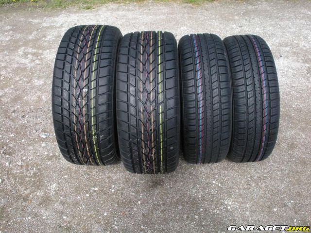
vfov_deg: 39.7
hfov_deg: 51.4
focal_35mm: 36
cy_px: 116
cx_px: 156
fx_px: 323
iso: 400
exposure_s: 1/722
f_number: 5.6
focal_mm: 6.3
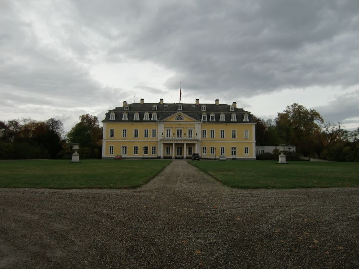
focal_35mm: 24
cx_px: 180
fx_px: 249
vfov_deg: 56.8
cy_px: 134
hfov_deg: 71.6
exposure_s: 1/500
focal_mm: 4.3
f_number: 3.2
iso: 64
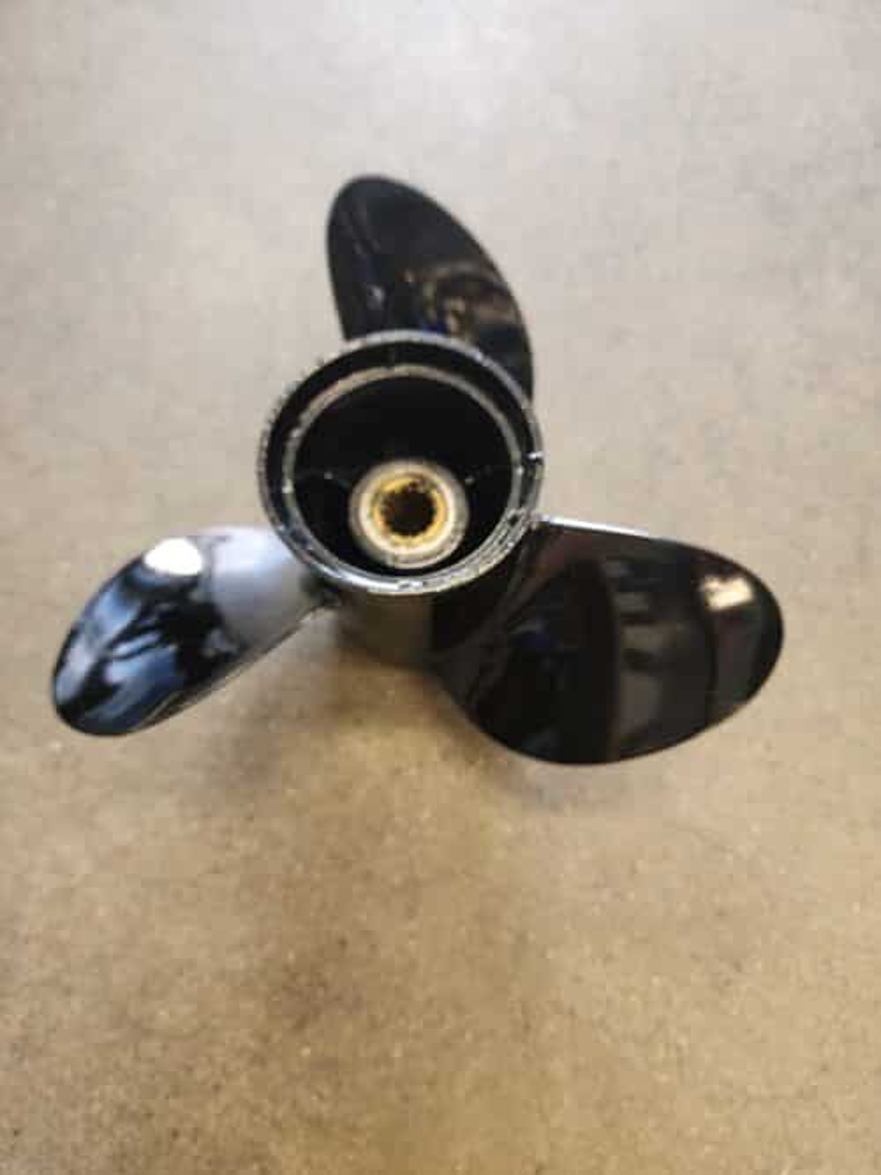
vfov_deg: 73.9
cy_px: 588
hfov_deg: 58.9
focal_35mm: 23
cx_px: 440
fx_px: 781
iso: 400
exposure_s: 1/120
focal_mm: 6.4
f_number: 1.8
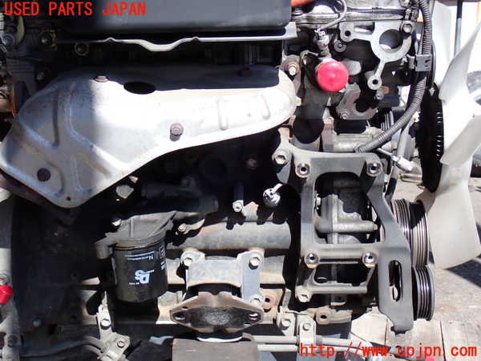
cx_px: 240
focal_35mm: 54
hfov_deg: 35.5
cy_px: 180
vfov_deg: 27.0
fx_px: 750
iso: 100
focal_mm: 9.65
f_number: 4.5
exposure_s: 1/200
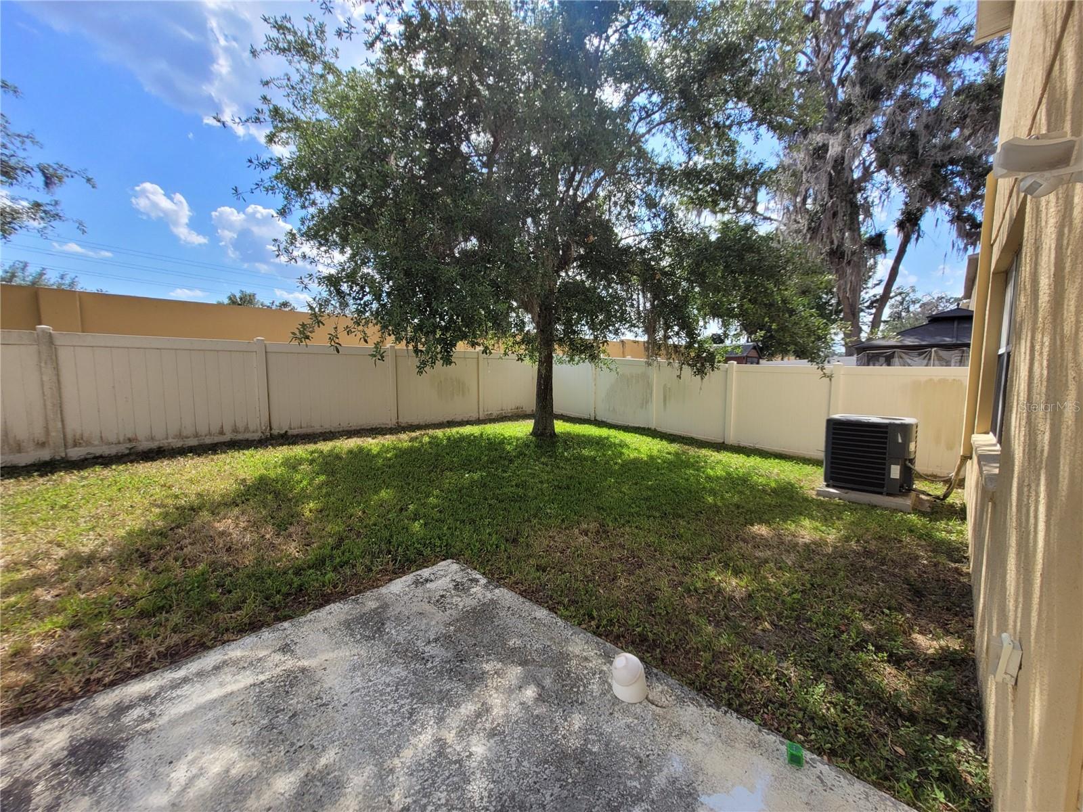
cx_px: 542
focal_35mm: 13
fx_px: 407
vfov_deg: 89.9
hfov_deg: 106.2
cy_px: 406
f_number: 2.2
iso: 40
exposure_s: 1/1053
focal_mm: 1.74
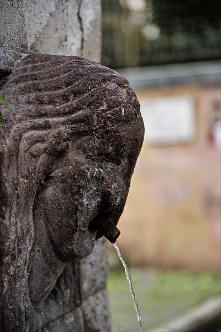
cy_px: 166
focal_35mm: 120
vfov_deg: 17.1
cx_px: 110
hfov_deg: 11.4
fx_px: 1105
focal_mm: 120
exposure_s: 1/250
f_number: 4
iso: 200
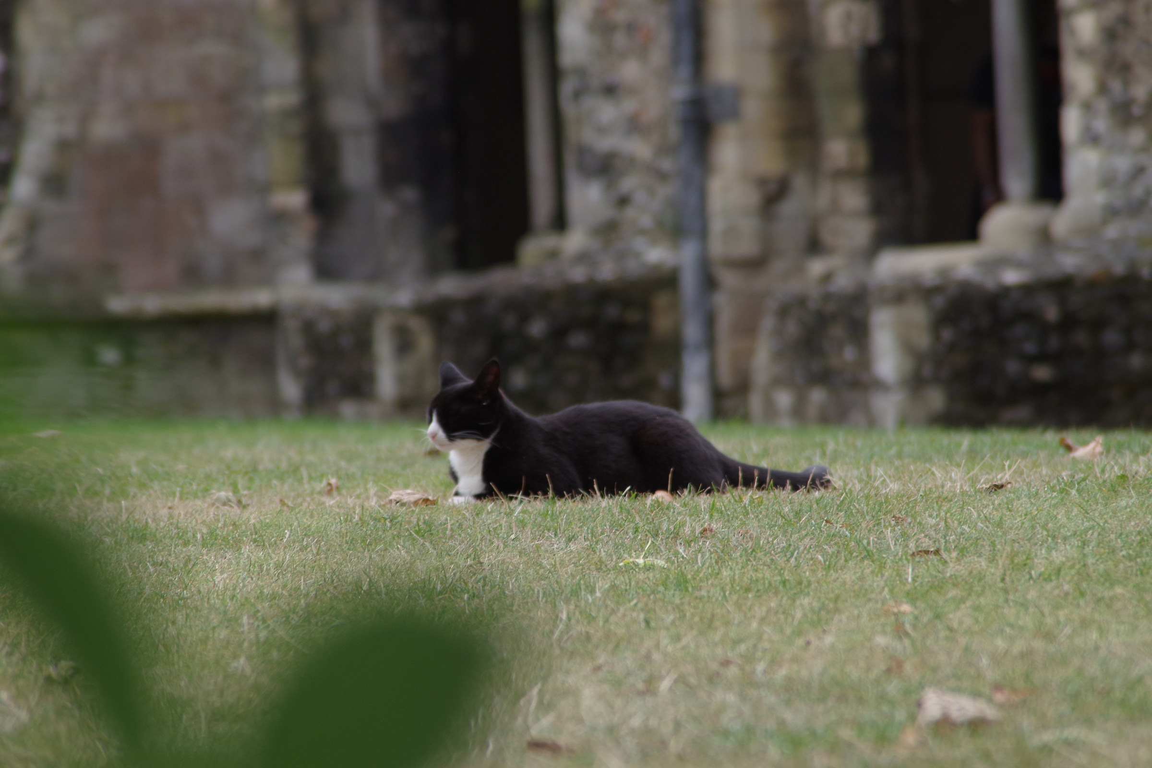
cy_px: 384
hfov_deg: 6.9
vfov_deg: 4.6
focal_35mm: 300
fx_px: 9599
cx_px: 576
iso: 400
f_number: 6.3
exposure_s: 1/250
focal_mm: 200
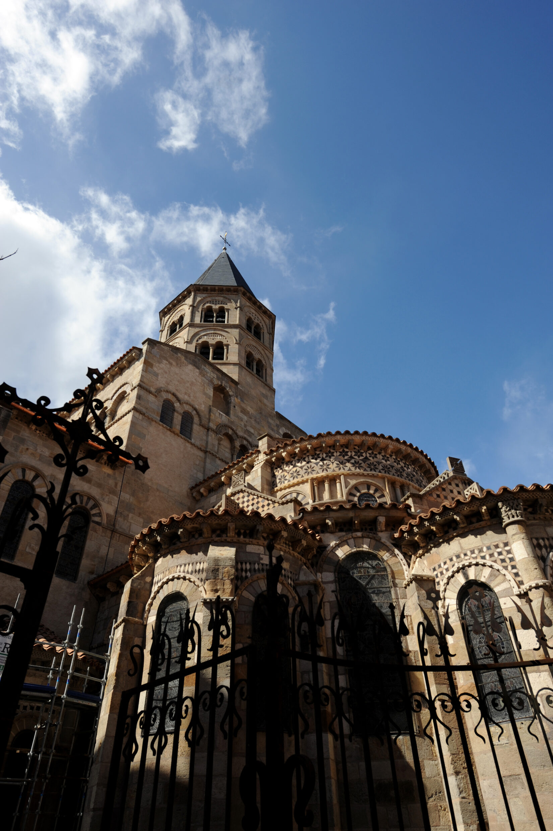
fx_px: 508
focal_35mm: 22
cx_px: 276
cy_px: 416
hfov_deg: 57.2
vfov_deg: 78.6
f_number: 8
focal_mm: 22
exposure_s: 1/500
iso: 200
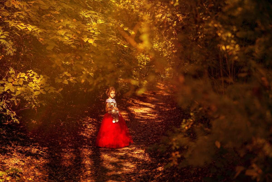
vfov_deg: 16.1
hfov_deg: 23.9
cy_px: 91
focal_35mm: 85
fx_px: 642
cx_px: 136
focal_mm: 85
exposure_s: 1/500
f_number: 2.8
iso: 100
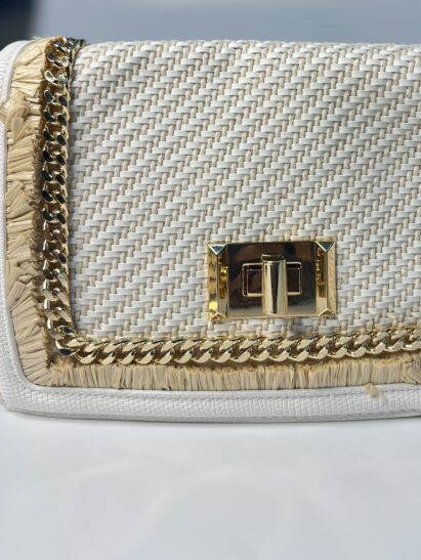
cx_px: 283
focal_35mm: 38
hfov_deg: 37.3
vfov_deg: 47.9
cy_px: 175
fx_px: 615
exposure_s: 1/104
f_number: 1.5
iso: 50
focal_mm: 5.7
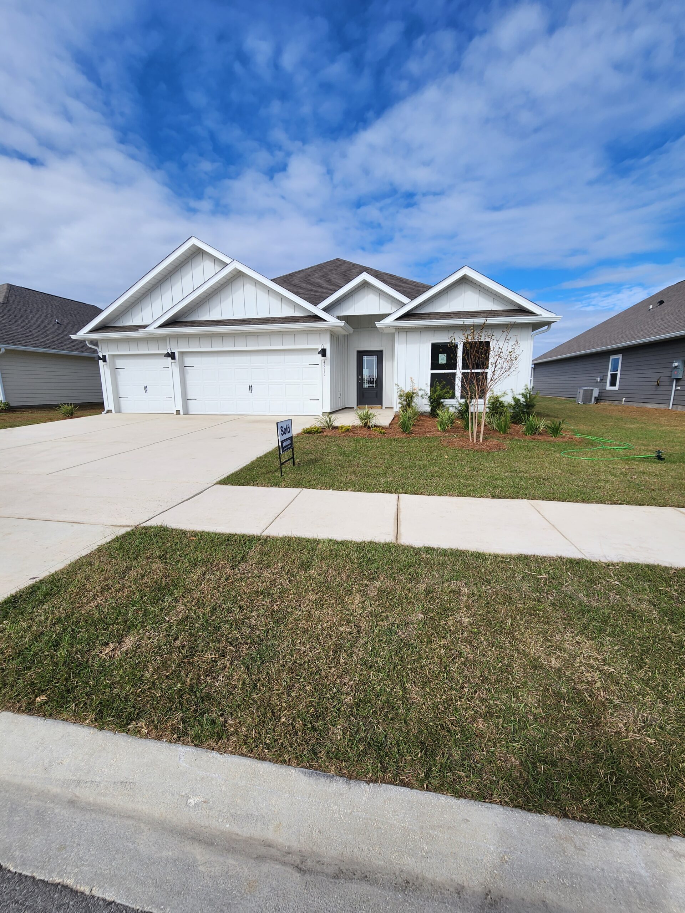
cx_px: 342
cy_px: 456
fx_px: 343
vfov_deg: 106.2
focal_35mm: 13
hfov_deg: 89.9
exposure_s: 1/2333
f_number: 2.2
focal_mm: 2.2
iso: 50
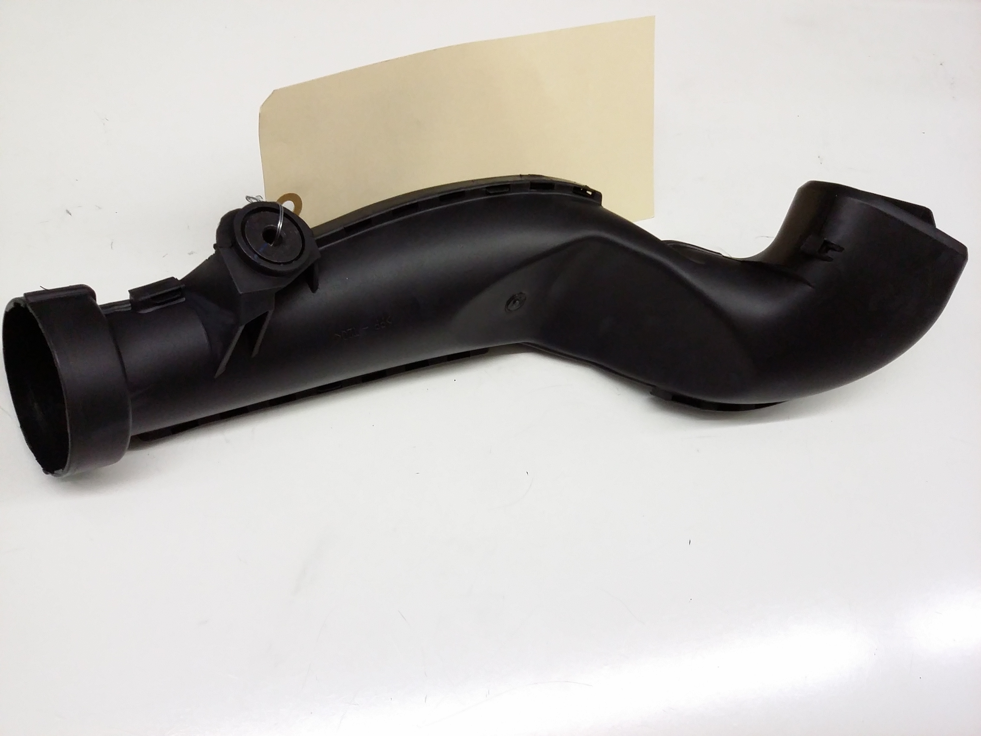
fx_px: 907
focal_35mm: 32
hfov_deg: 56.8
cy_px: 368
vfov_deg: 44.2
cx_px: 490
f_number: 2.4
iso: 160
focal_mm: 3.4
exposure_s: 1/17
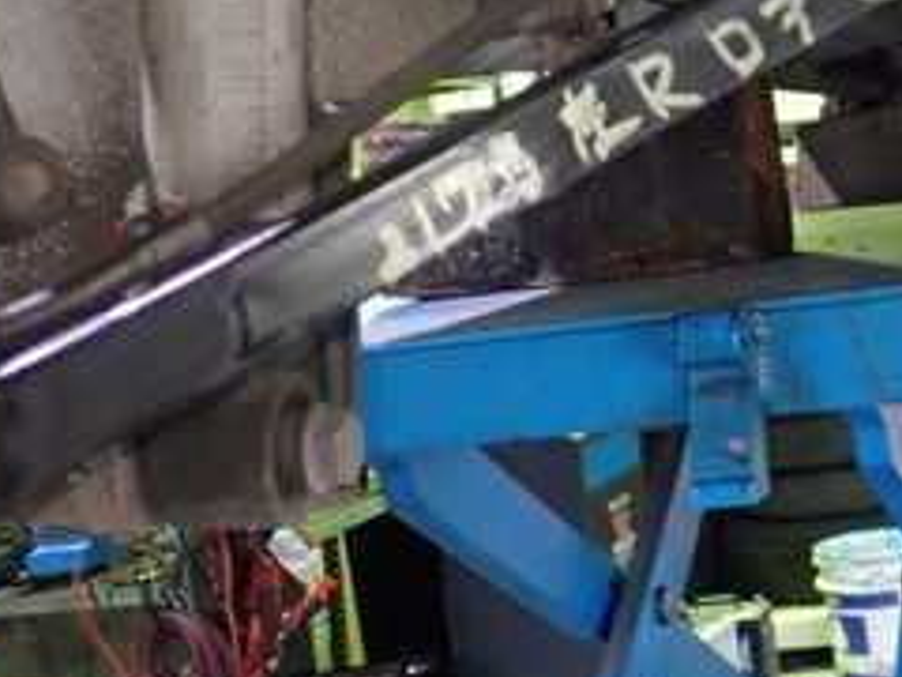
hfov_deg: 25.4
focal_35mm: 75
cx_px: 774
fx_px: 1954
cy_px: 226
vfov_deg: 19.6
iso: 800
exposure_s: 1/20
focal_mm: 5.4
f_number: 2.3
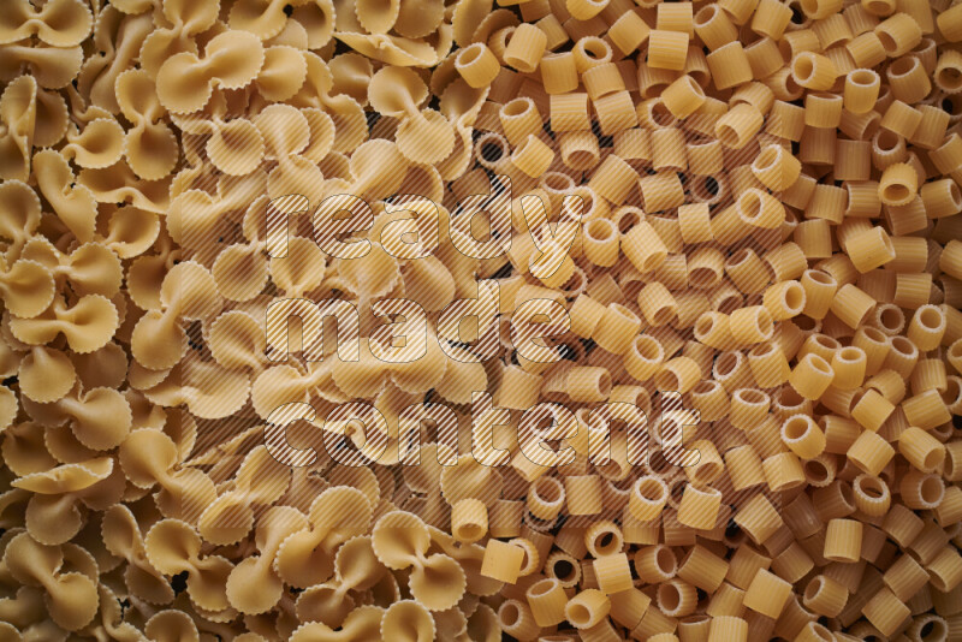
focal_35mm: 50
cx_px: 481
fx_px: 1337
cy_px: 321
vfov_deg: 27.0
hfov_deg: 39.6
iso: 160
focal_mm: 50
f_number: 8
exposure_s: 1/100
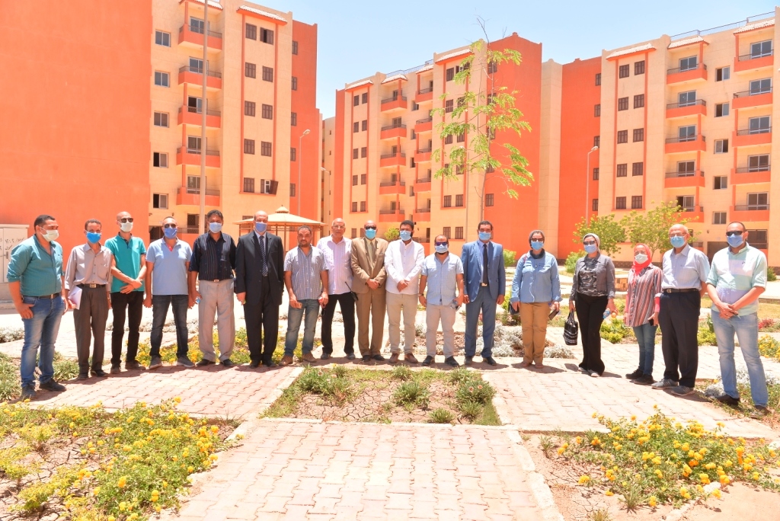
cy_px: 260
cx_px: 390
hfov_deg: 65.4
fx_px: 607
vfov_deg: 46.5
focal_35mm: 28
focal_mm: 28
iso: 125
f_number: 10
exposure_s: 1/125
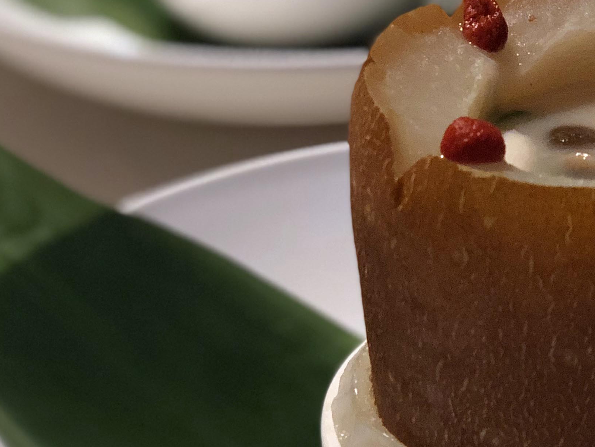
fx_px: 2217
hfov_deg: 15.2
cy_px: 251
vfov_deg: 11.5
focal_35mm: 129
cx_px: 485
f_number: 2.4
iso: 160
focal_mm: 6
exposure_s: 1/25
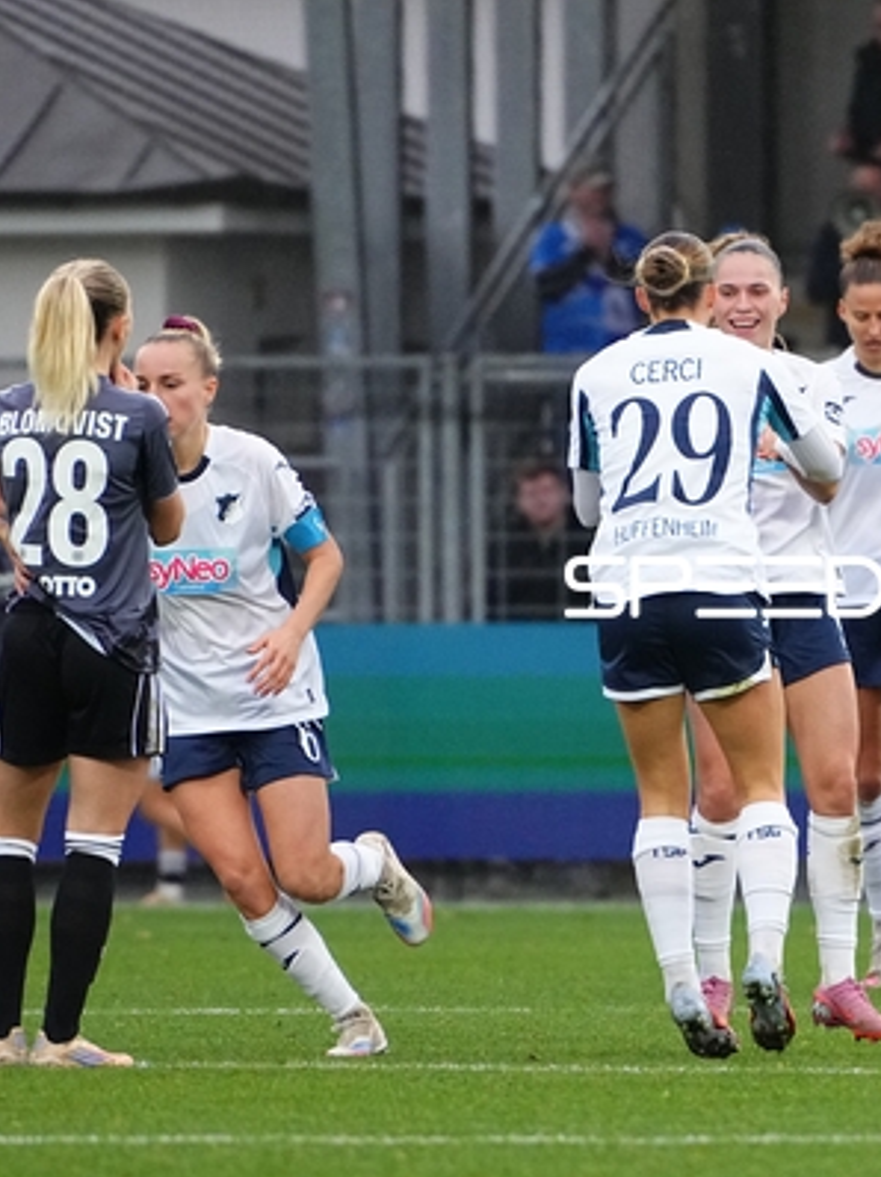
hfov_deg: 1.7
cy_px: 588
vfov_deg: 2.3
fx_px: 29554
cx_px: 860
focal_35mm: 870
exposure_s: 1/1600
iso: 5000
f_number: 5.6
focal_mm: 400
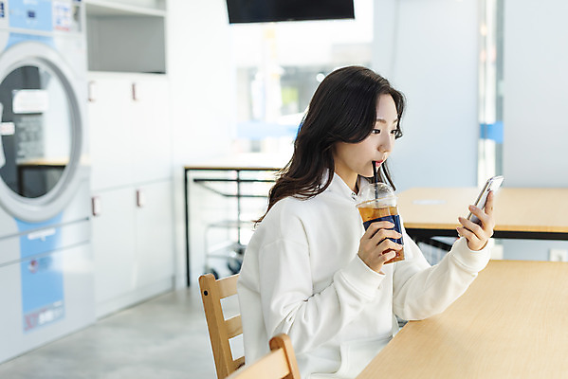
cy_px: 190
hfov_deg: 39.6
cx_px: 284
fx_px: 789
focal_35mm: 50
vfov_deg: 27.0
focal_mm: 50
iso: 500
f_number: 2.8
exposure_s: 1/800
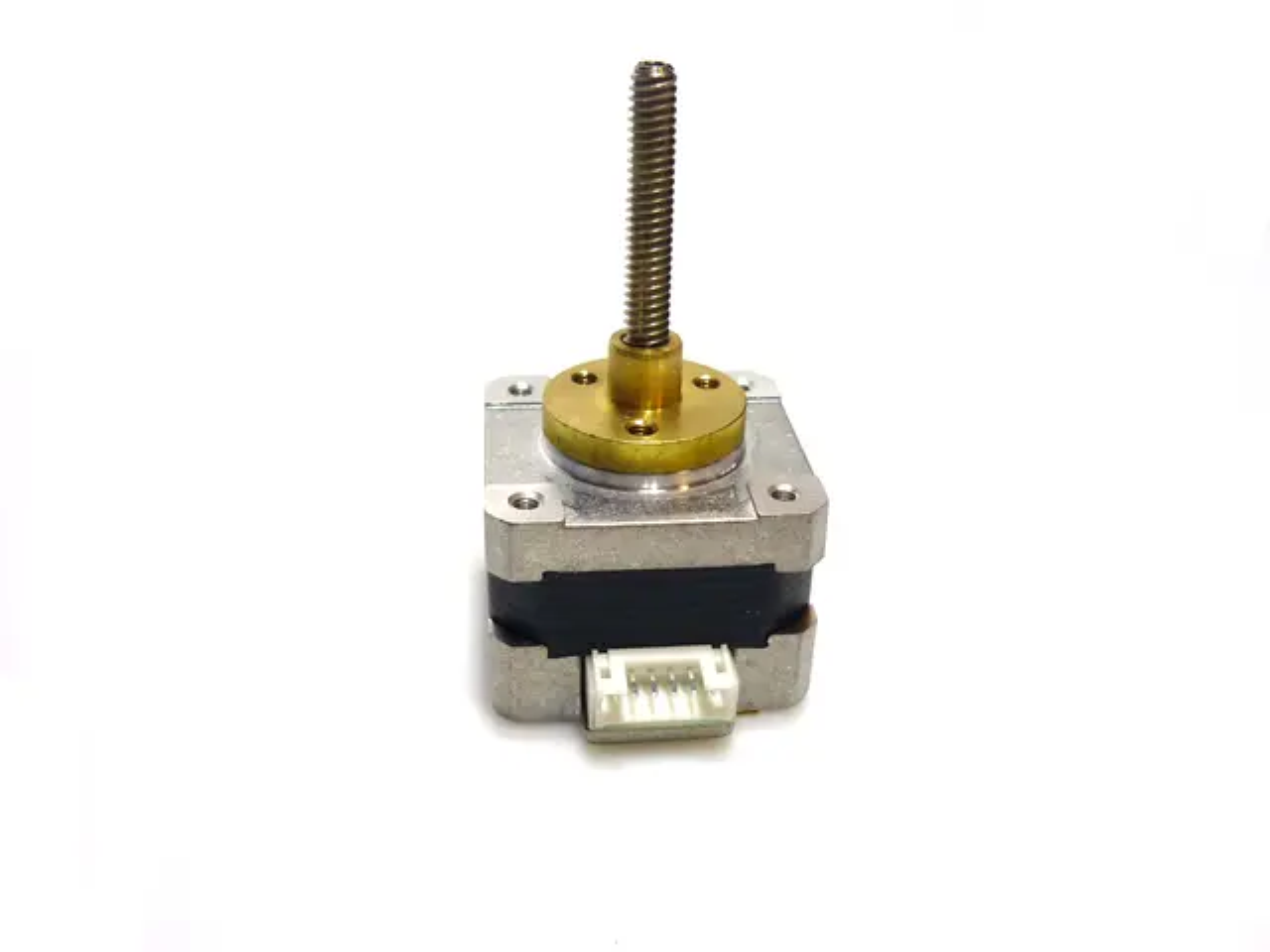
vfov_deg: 42.9
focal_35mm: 33
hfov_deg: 55.4
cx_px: 635
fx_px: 1211
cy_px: 476
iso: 80
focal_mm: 5.5
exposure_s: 1/125
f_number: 2.8
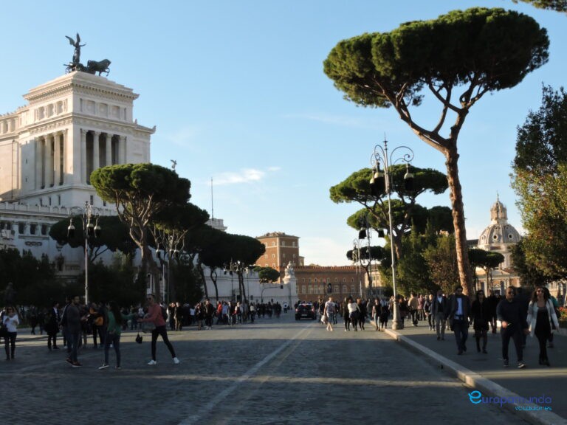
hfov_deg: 38.2
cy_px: 212
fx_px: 819
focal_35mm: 50
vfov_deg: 29.1
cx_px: 284
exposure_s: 1/800
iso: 800
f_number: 8
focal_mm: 9
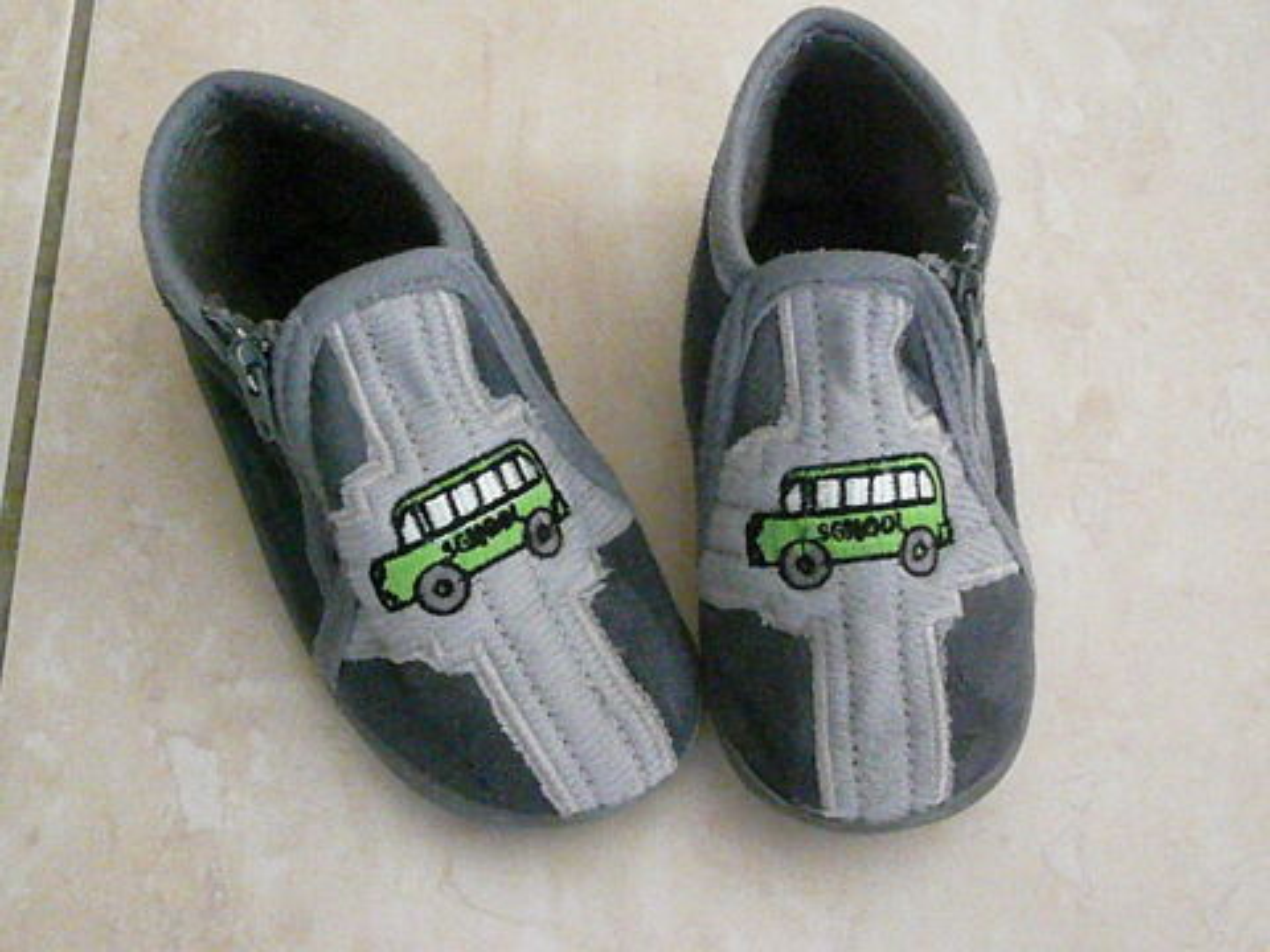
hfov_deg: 41.2
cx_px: 635
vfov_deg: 31.5
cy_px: 476
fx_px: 1688
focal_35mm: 46
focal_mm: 7.5
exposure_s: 1/320
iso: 3200
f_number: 3.5
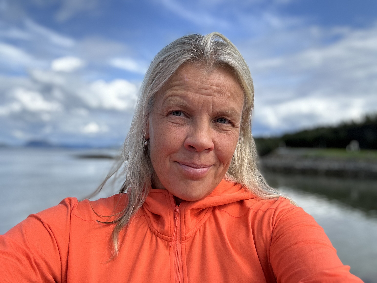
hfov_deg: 60.0
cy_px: 142
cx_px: 188
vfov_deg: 46.8
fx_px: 327
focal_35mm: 30
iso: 25
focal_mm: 2.69
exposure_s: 1/818
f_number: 1.9
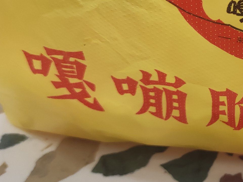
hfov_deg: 24.9
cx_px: 288
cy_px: 57
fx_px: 498
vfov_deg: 20.6
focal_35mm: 71
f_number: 1.89
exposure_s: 1/100
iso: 280
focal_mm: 5.43
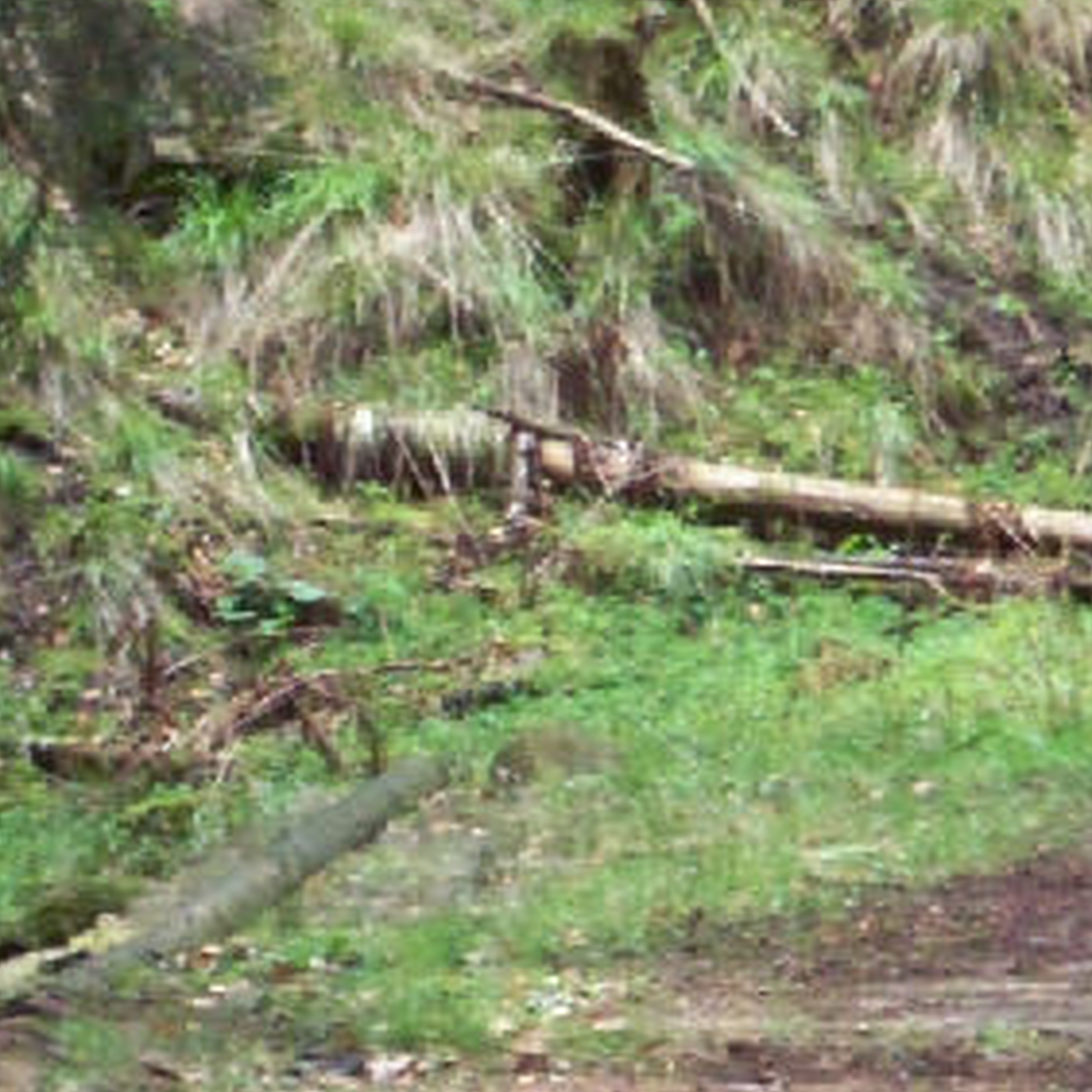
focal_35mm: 293
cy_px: 798
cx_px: 1348
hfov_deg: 5.9
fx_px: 10457
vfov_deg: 6.0
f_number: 4.4
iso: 400
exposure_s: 1/200
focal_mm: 19.2
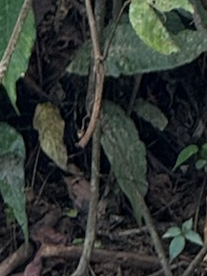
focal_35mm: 831
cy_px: 560
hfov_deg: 1.8
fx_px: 6626
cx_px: 411
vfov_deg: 2.4
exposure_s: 1/115
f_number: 2.8
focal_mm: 15.66
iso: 50
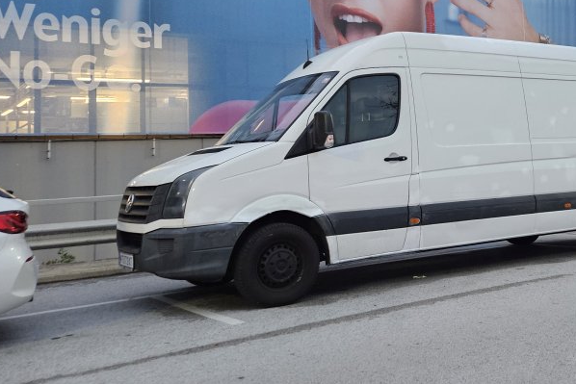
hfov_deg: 41.5
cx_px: 502
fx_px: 704
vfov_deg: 30.1
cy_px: 106
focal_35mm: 44
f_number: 1.8
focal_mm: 5.4
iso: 640
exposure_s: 1/100
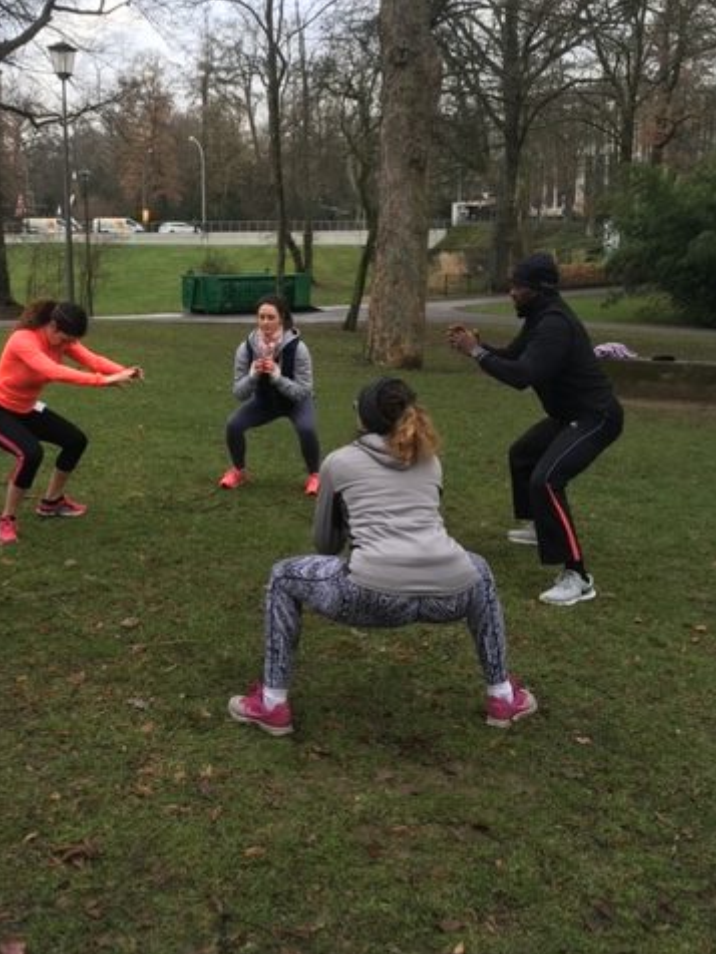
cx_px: 241
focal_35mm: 39
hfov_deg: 36.5
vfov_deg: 47.7
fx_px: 1076
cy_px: 409
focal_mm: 4.15
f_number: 2.2
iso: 25
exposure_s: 1/193
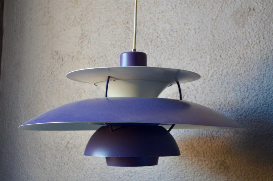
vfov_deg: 25.6
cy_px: 90
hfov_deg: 37.9
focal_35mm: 52
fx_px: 397
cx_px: 136
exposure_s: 1/80
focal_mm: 35
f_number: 5
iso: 1250
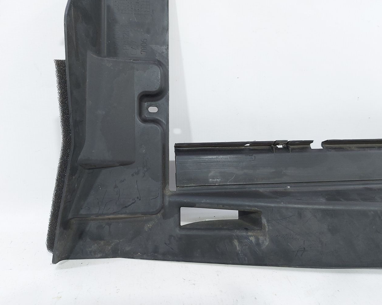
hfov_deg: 66.0
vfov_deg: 54.9
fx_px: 294
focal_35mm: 26
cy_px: 147
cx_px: 196
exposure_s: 1/50
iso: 80
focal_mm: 5.23
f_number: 1.8
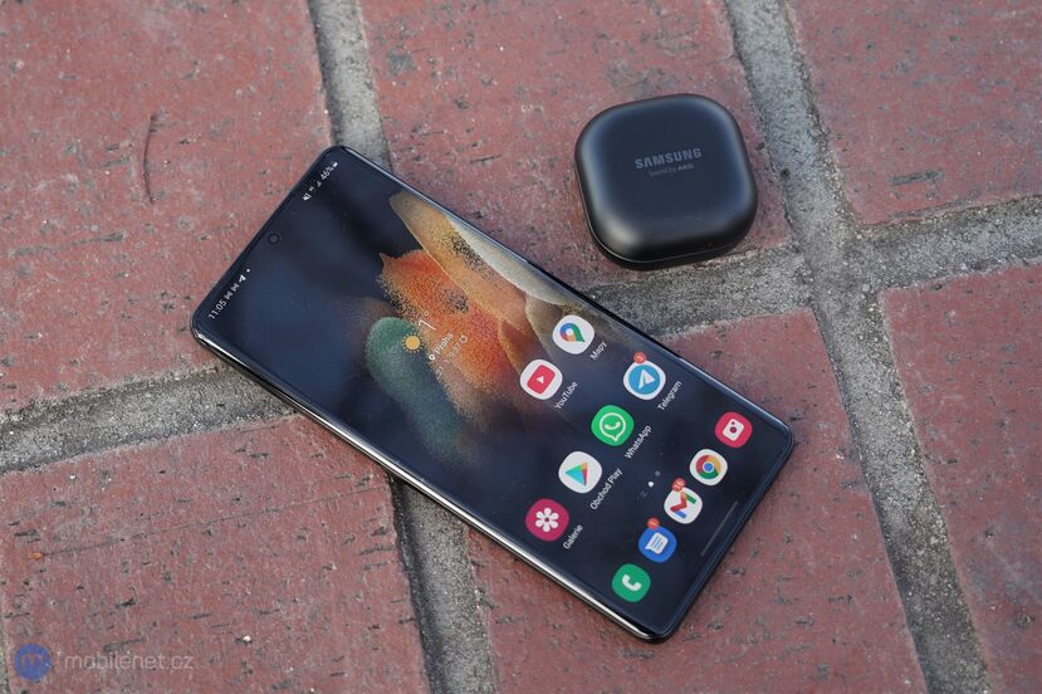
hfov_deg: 41.9
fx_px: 1360
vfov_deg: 28.6
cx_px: 521
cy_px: 347
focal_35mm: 47
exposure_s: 1/125
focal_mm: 47
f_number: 4
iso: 200
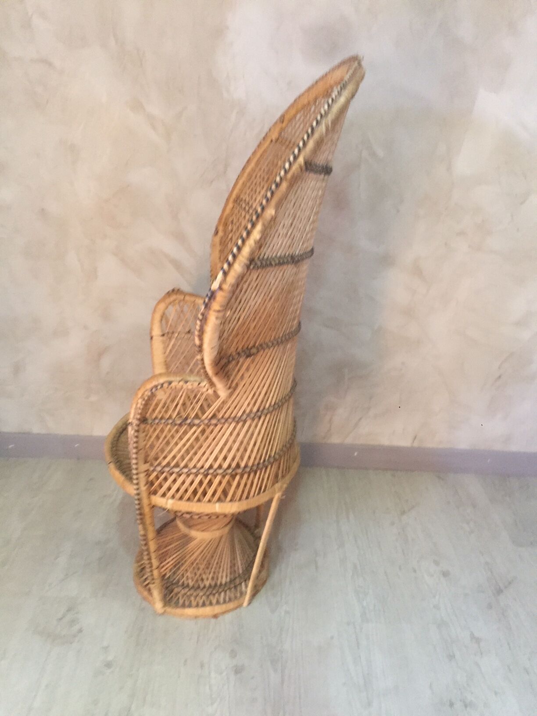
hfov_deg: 48.2
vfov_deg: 61.7
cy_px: 358
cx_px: 268
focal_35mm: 29
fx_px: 600
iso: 250
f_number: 2.2
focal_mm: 4.15
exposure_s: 1/20
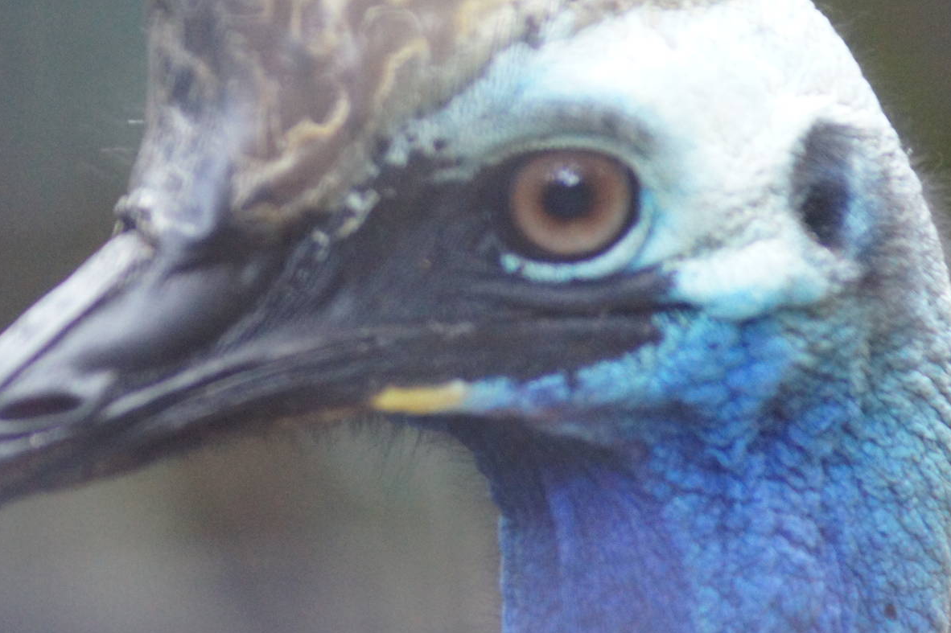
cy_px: 247
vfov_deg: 2.3
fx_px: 16080
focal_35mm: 609
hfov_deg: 3.4
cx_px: 344
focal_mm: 300
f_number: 5.6
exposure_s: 1/250
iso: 3200
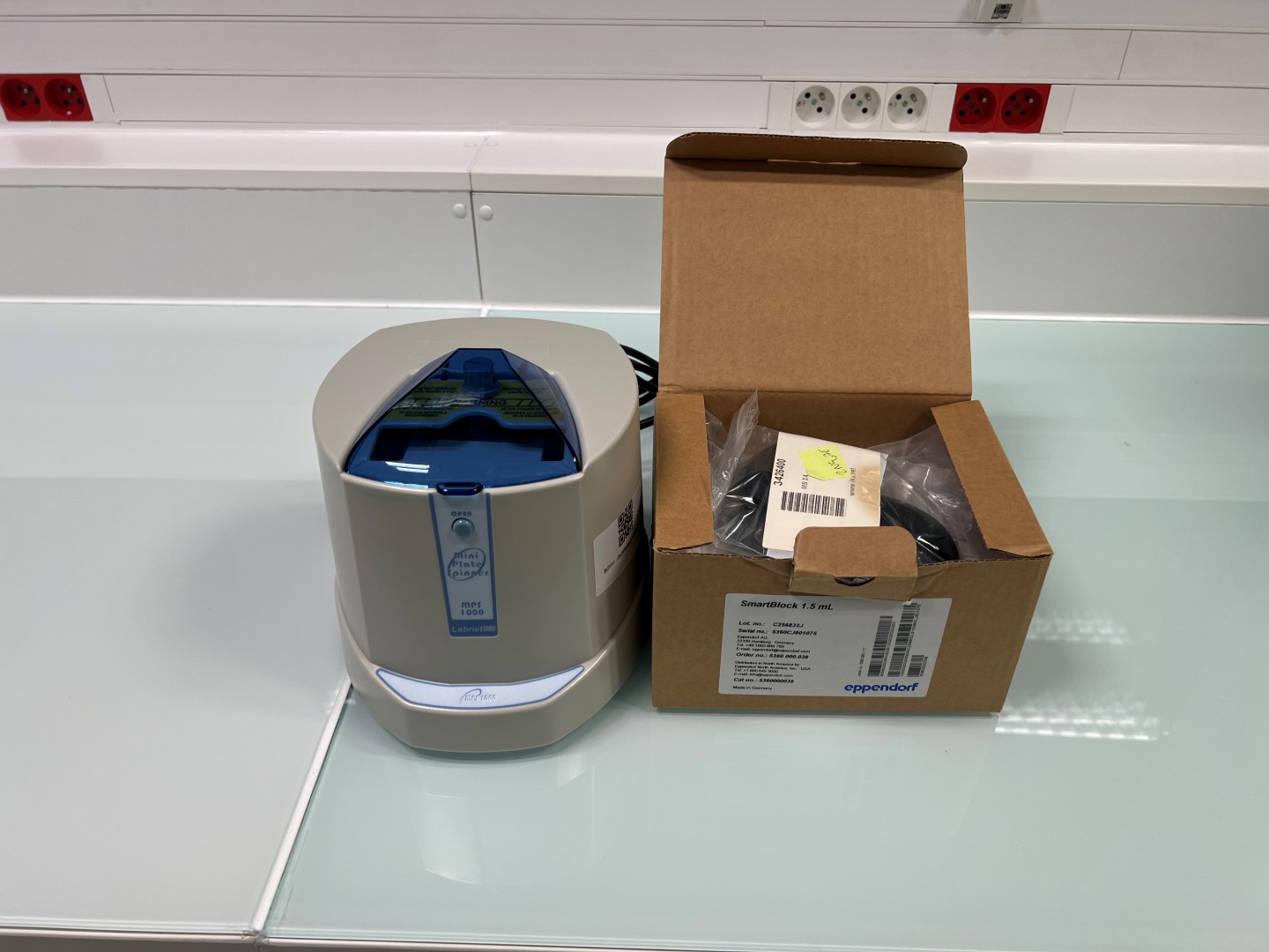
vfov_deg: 53.1
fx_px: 953
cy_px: 476
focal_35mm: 26
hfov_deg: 67.3
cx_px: 634
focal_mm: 5.7
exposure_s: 1/129
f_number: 1.5
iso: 32
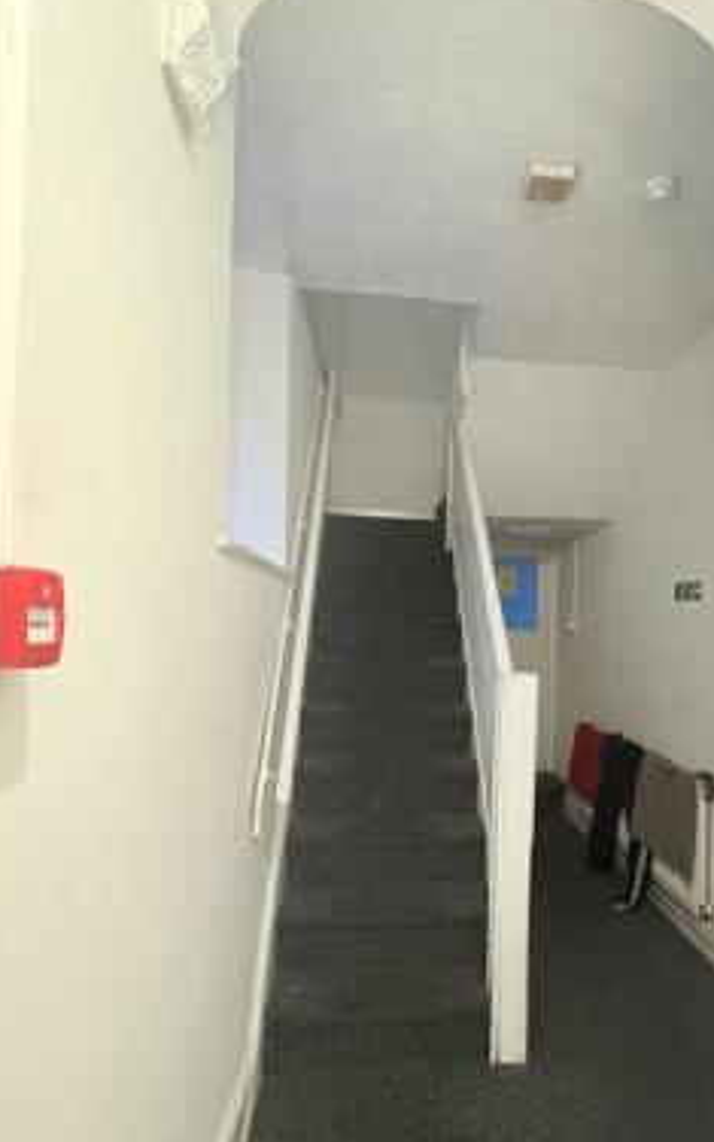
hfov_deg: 52.2
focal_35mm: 23
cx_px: 463
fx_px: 716
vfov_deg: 77.1
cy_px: 597
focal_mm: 2.22
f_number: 2.2
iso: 500
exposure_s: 1/50
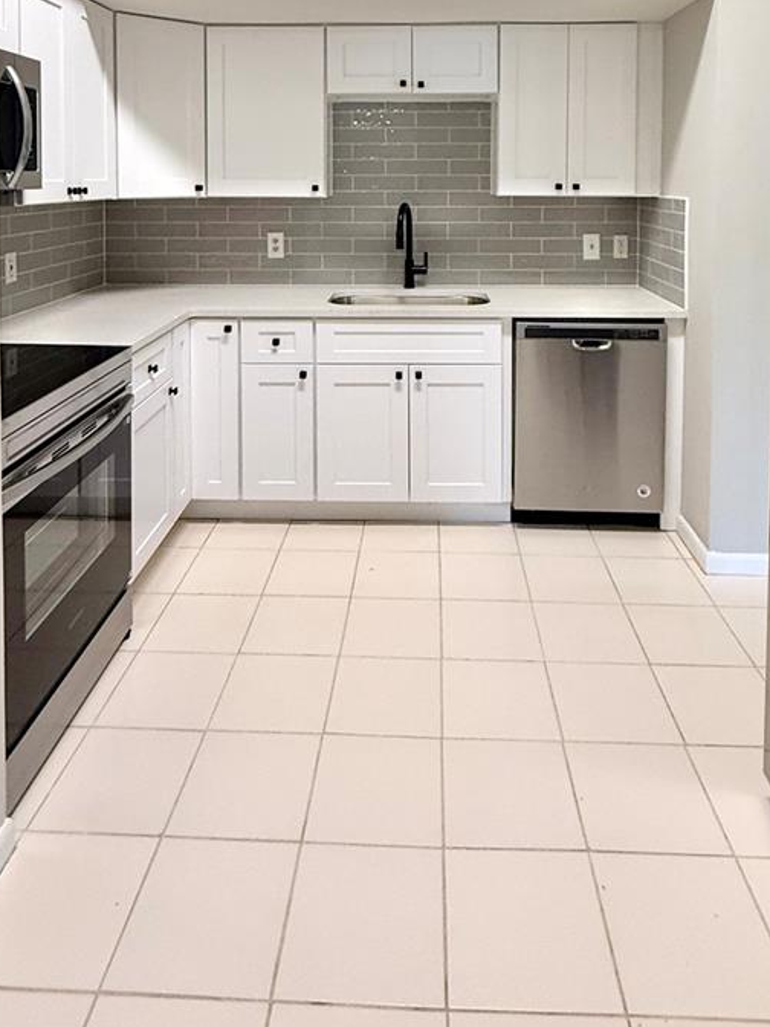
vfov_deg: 63.3
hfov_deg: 54.9
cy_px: 203
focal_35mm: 25
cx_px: 396
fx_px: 741
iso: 250
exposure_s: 1/120
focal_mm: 2.22
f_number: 2.2
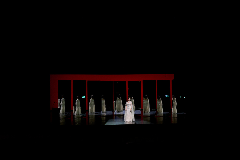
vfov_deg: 26.0
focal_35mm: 52
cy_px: 80
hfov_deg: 38.2
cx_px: 120
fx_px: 347
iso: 3200
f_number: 2.8
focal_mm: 35
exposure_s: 1/1000
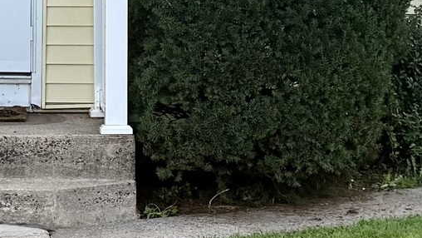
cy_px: -57
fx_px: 1768
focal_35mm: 158
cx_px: 40
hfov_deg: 13.5
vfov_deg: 7.6
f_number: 1.78
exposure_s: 1/649
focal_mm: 6.76
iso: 100
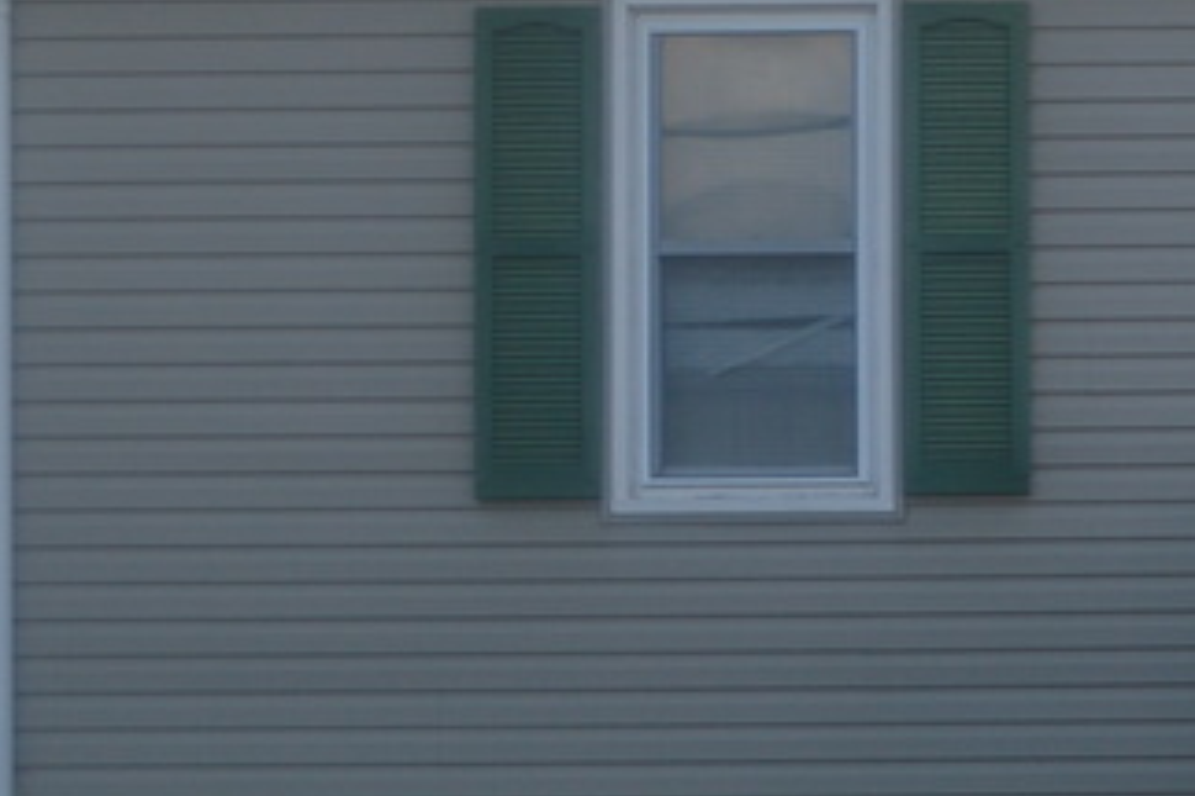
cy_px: 455
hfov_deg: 10.8
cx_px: 1987
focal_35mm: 181
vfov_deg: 7.6
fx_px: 6005
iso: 100
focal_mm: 24
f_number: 5.6
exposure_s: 1/125
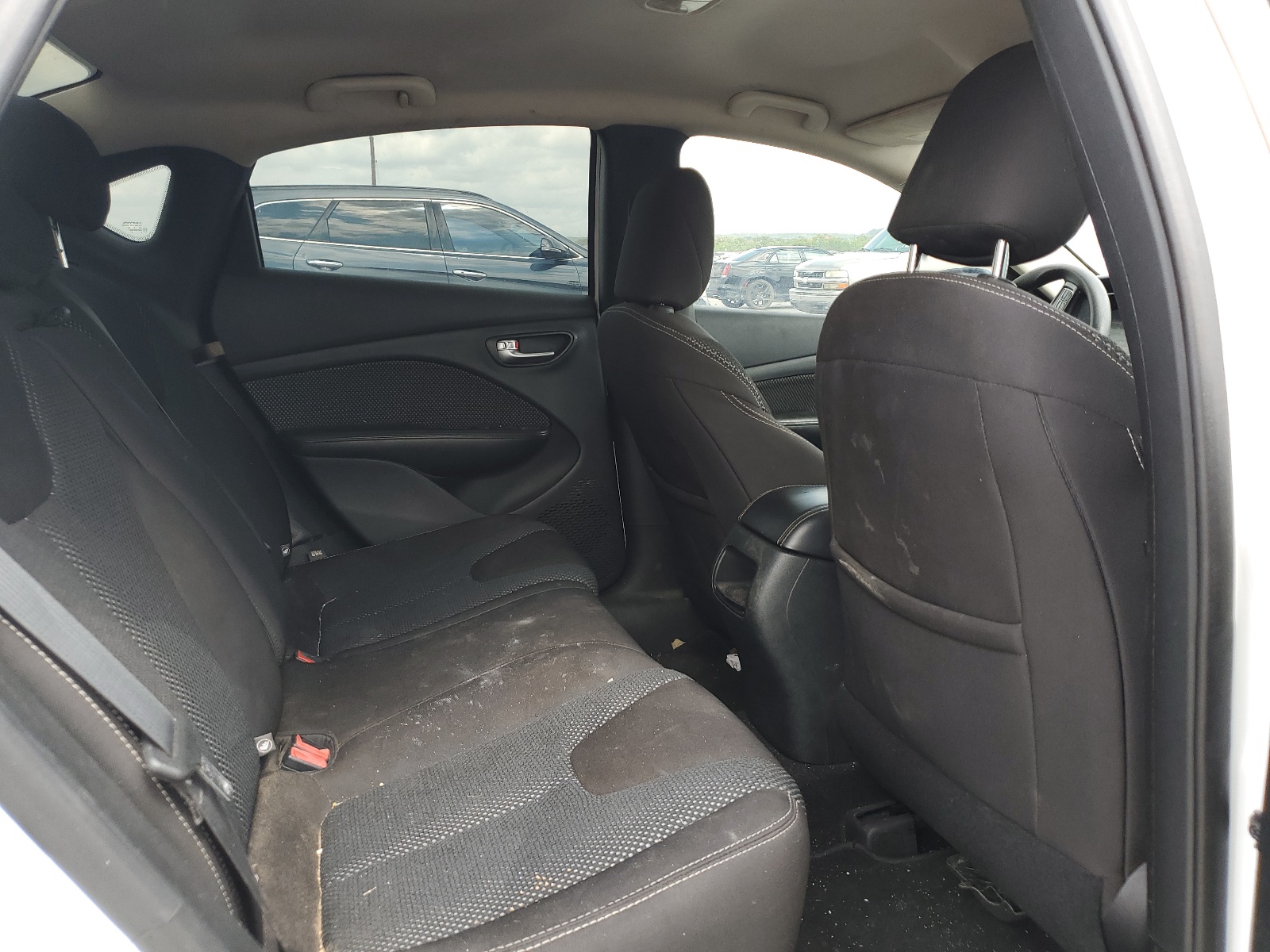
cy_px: 476
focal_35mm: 26
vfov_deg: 53.1
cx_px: 635
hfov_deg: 67.3
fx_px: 954
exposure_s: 1/217
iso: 50
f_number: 1.5
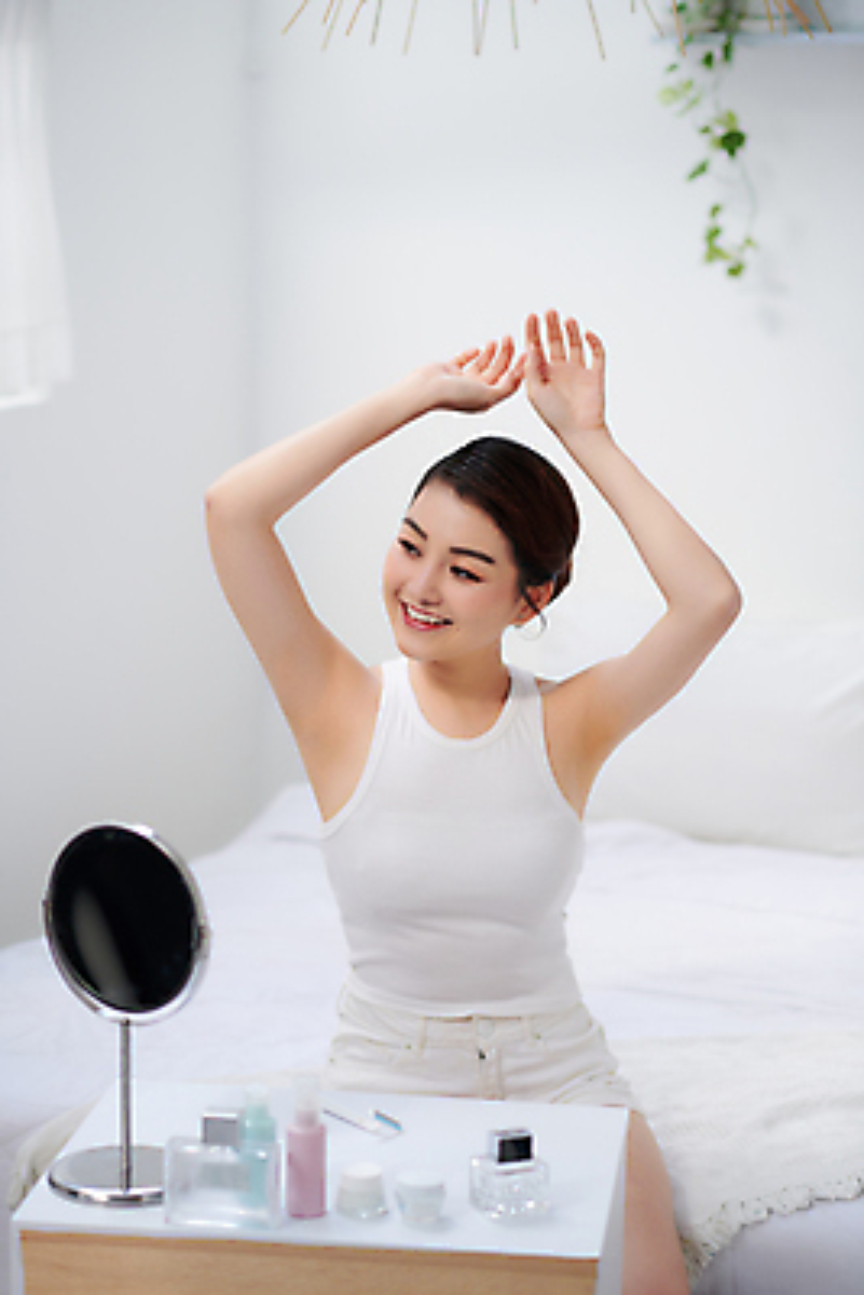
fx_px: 3057
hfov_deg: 16.1
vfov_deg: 23.9
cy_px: 648
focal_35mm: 85
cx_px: 432
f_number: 2.8
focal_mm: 85
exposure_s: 1/200
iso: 250
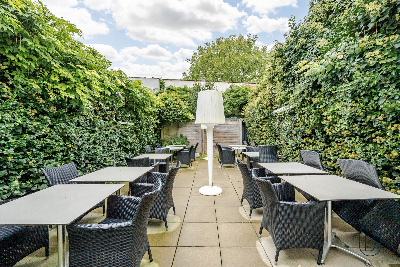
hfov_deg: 104.3
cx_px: 200
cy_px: 134
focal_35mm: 14
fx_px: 156
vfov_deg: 81.2
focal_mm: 14
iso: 1000
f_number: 11
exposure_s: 1/200
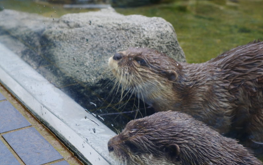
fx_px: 473
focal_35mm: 66
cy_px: 79
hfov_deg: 31.1
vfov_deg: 19.7
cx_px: 132
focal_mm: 43
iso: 400
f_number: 6.3
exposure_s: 1/100
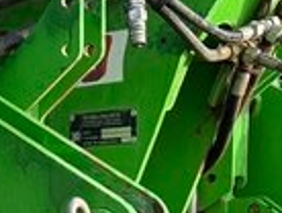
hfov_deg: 14.3
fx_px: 1061
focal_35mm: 130
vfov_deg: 10.2
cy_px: 484
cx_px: -114
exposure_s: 1/967
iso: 100
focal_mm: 6.76
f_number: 1.78
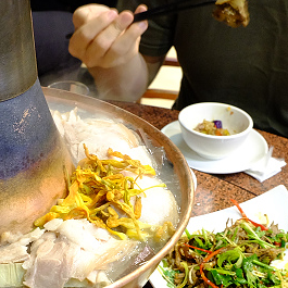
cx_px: 118
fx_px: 725
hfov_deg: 22.4
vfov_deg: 22.5
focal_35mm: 77
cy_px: 164
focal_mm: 20.1
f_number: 6.4
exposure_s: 1/5
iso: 1250
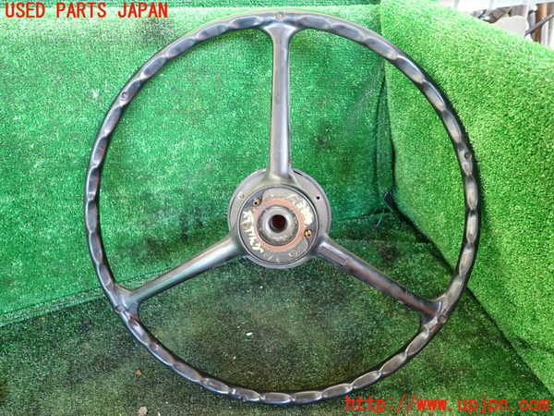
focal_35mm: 25
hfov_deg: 69.4
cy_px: 208
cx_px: 277
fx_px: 400
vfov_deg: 54.9
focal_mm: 4.5
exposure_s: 1/50
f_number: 2
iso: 200
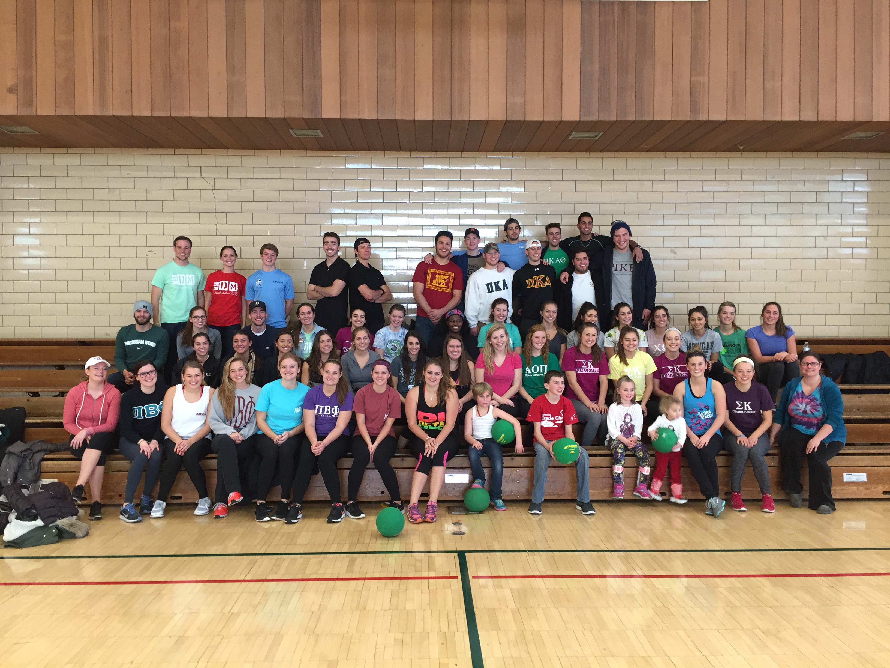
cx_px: 445
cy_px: 334
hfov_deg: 61.7
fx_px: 746
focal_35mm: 29
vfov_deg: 48.2
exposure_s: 1/30
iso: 160
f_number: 2.2
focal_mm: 4.15
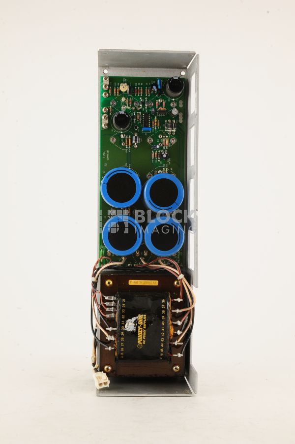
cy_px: 222
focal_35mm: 50
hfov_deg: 27.0
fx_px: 615
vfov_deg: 39.6
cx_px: 148
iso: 1600
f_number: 13
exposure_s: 1/125
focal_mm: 50
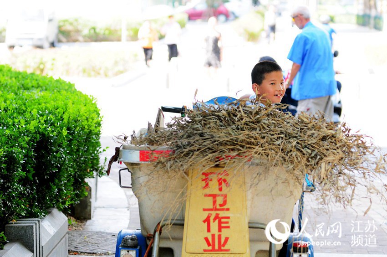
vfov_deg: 13.0
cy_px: 128
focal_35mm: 105
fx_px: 1127
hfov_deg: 19.5
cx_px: 194
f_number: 3.2
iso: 400
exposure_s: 1/320
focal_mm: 70
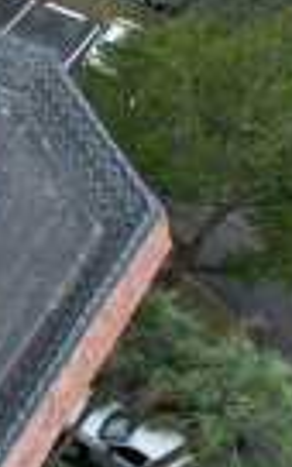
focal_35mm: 84
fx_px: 1070
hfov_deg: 11.0
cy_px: 94
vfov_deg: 24.3
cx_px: -548
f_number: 2.8
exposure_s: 1/640
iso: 110
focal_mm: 8.38
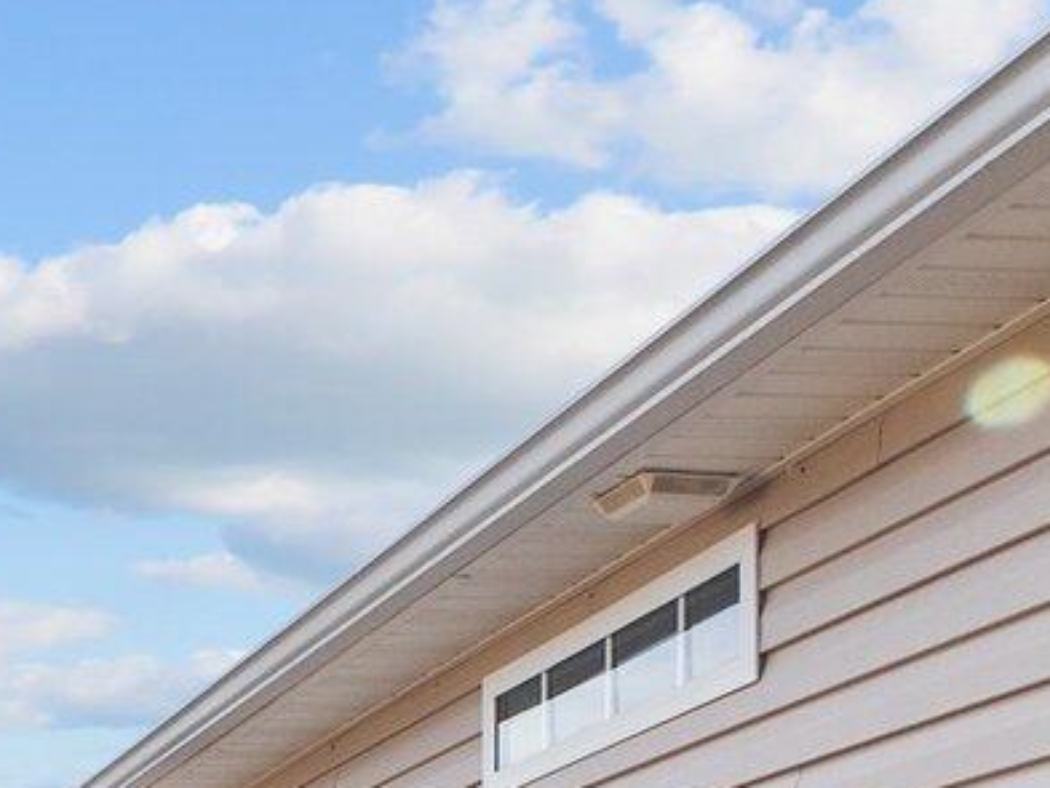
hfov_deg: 22.2
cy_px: 1146
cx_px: -505
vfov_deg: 18.2
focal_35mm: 73
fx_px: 2215
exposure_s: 1/320
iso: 200
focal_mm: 7
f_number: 5.6
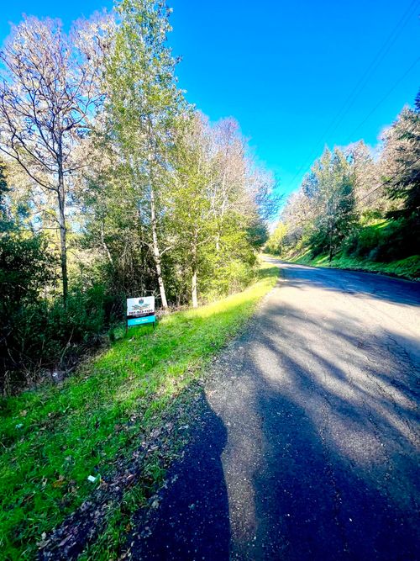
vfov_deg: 106.2
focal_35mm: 13
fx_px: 210
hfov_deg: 89.9
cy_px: 280
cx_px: 210
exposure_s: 1/284
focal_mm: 1.57
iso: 32
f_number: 1.8
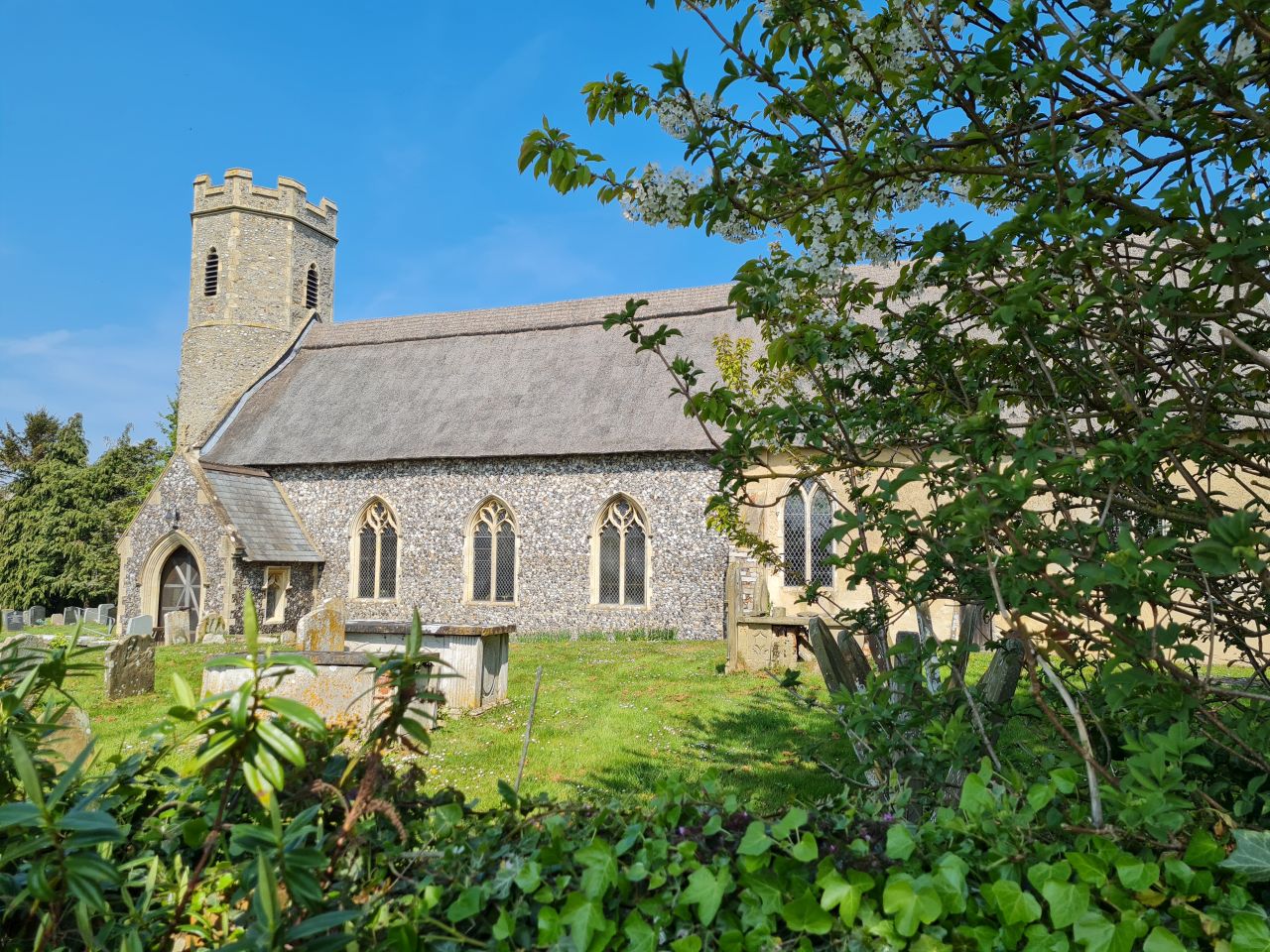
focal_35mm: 26
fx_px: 954
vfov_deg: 53.1
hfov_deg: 67.3
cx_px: 635
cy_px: 476
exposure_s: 1/2056
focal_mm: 5.4
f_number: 1.8
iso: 50
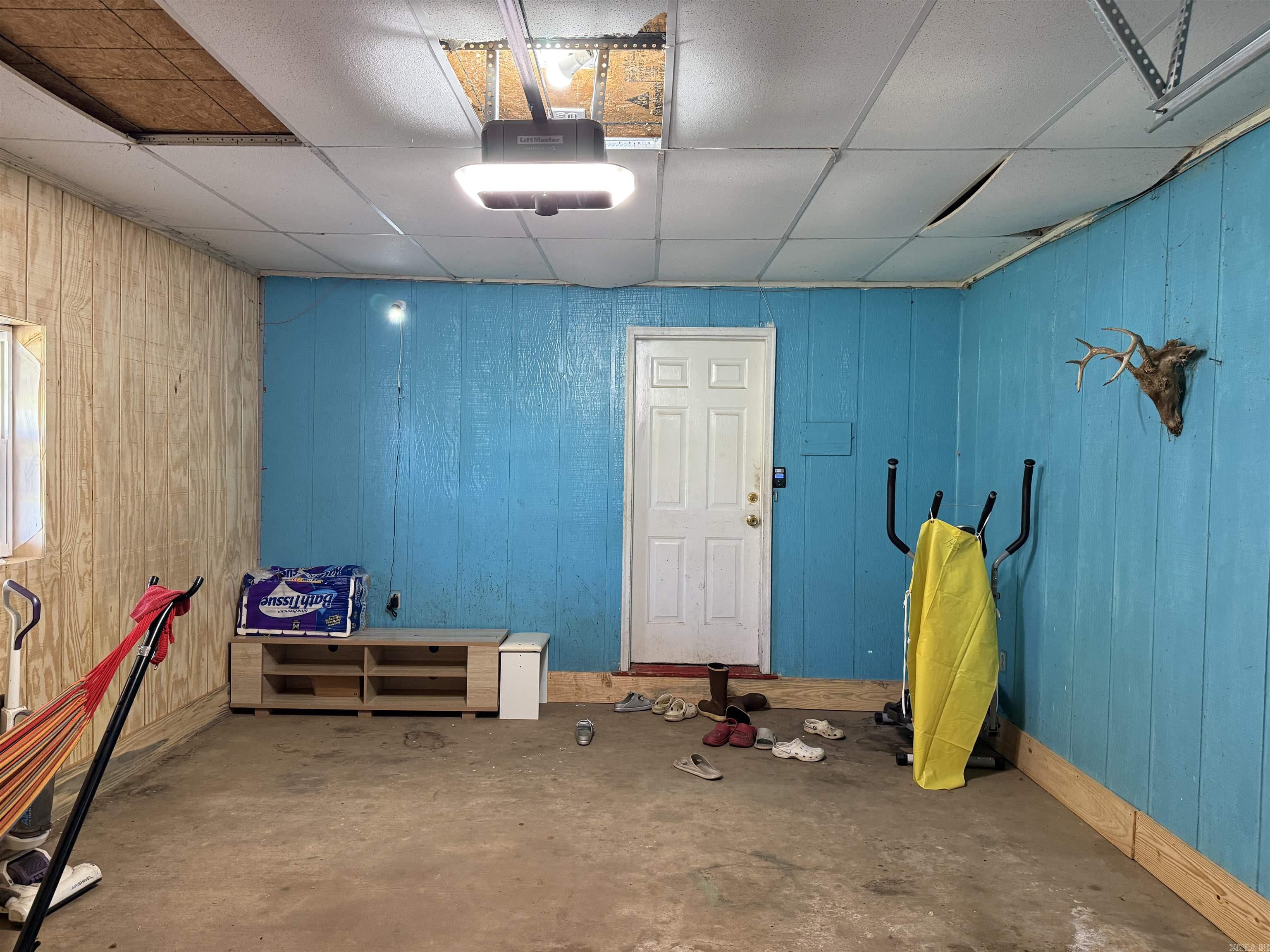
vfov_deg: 56.8
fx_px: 881
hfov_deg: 71.6
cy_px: 476
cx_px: 635
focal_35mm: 24
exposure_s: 1/60
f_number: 1.78
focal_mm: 6.76
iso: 250
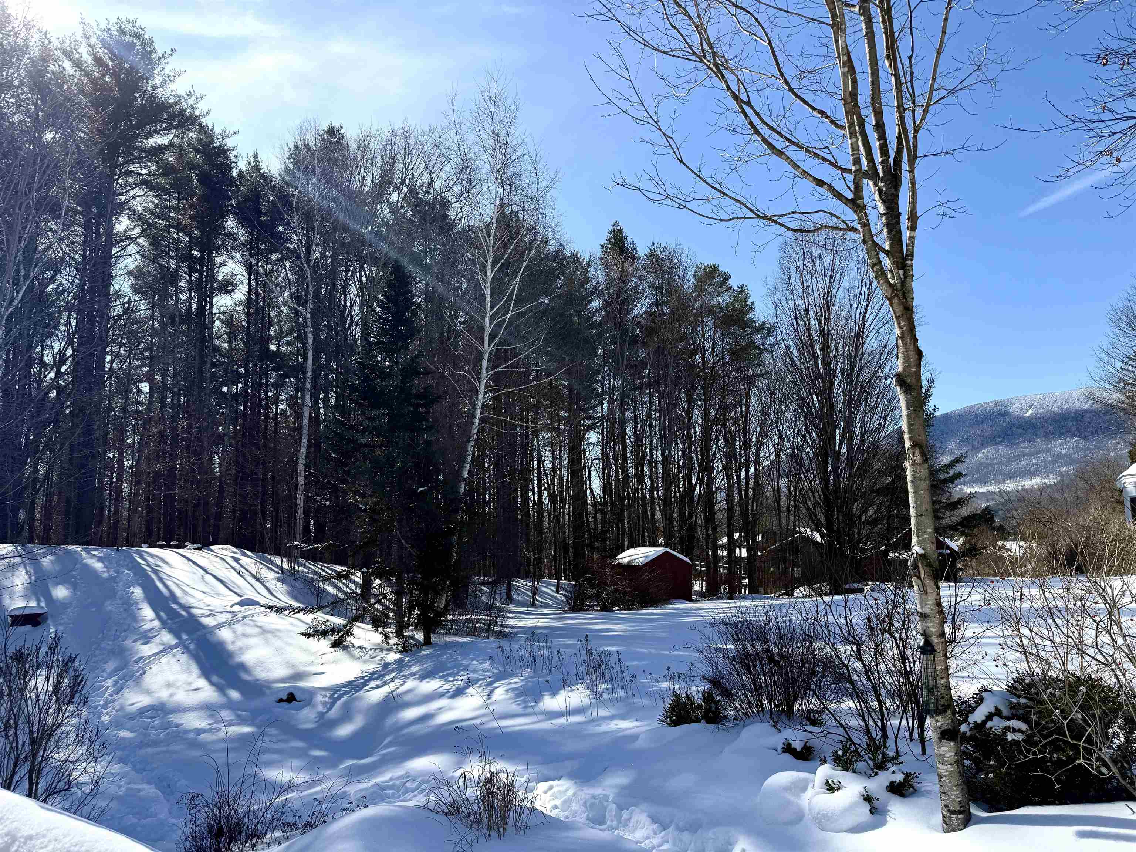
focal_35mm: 24
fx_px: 788
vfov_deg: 56.8
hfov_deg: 71.6
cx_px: 568
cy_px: 426
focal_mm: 6.76
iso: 80
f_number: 1.78
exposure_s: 1/4673
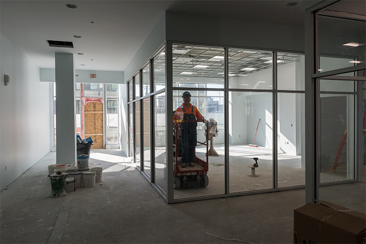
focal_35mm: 24
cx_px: 183
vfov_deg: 53.1
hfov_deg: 73.7
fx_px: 244
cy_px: 122
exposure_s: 1/250
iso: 400
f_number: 8
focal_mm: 24
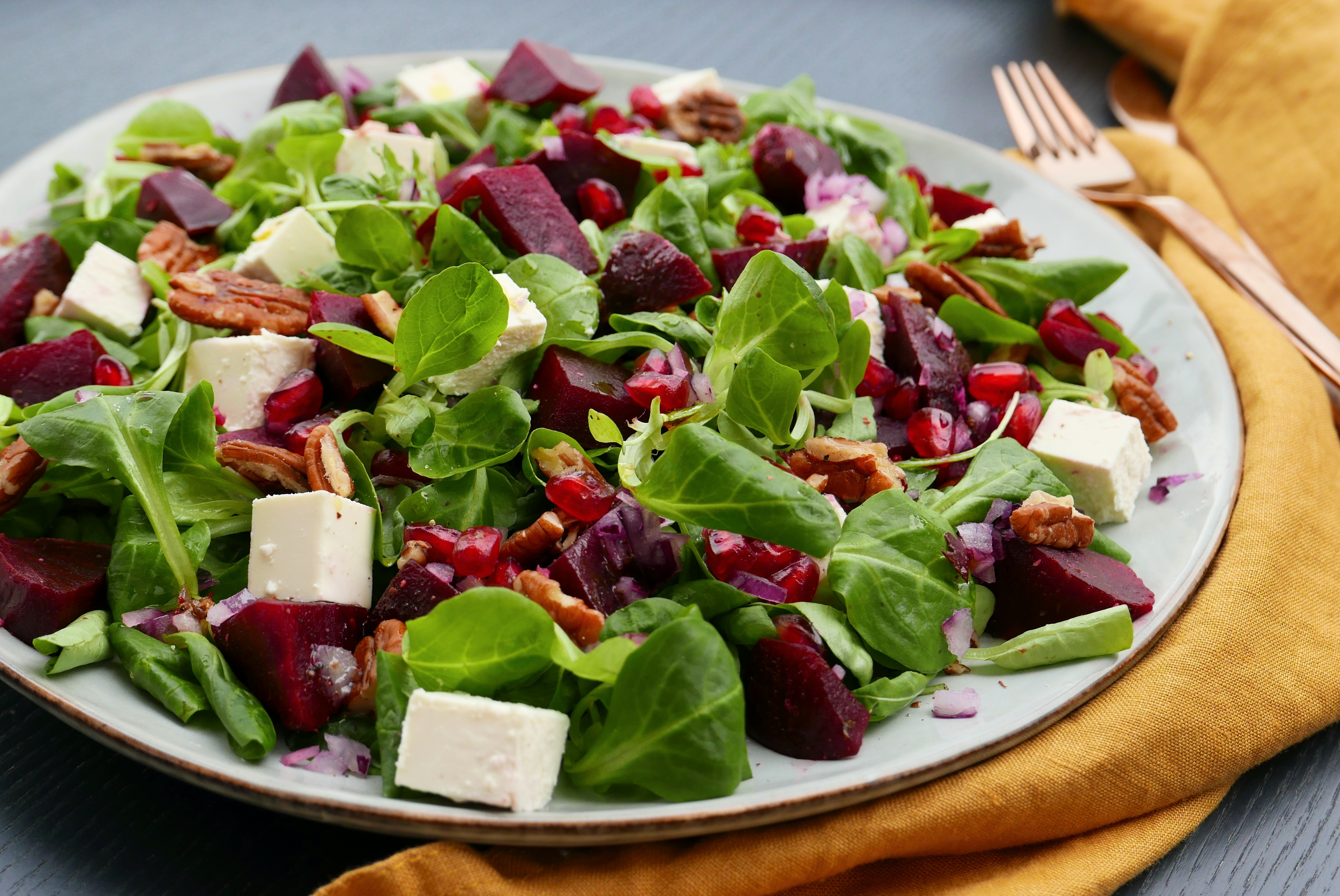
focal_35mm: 56
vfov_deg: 24.2
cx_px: 614
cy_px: 463
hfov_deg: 35.6
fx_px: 2086
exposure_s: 1/125
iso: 200
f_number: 4
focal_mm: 22.7
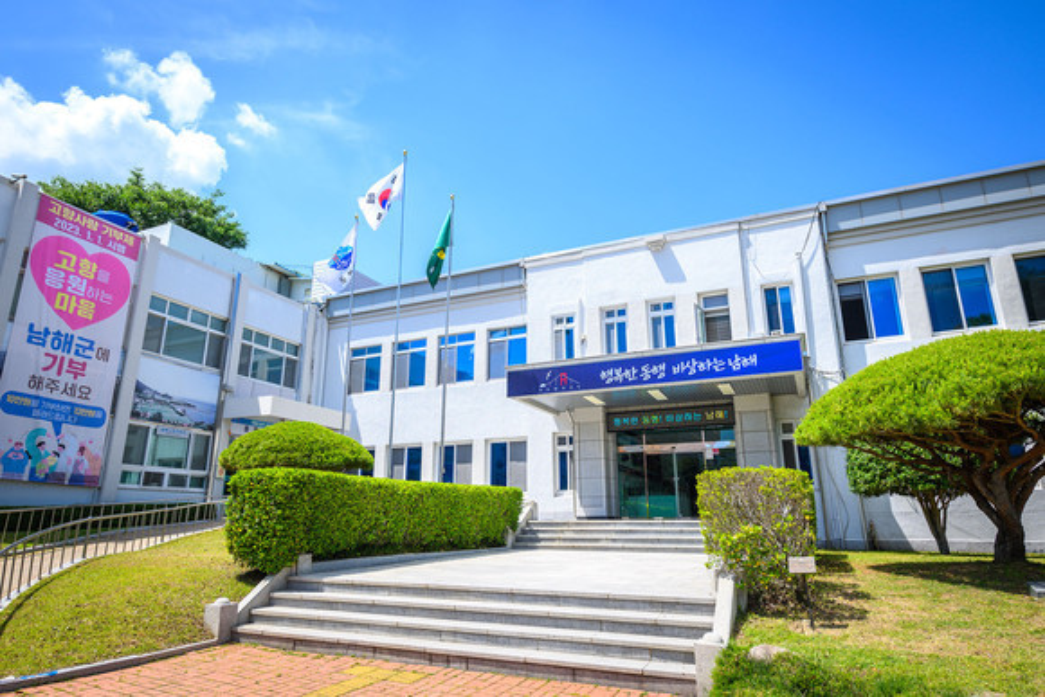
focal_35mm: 20
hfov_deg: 84.0
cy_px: 348
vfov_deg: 62.0
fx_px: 581
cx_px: 522
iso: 100
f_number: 5.6
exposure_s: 1/400
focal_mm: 20
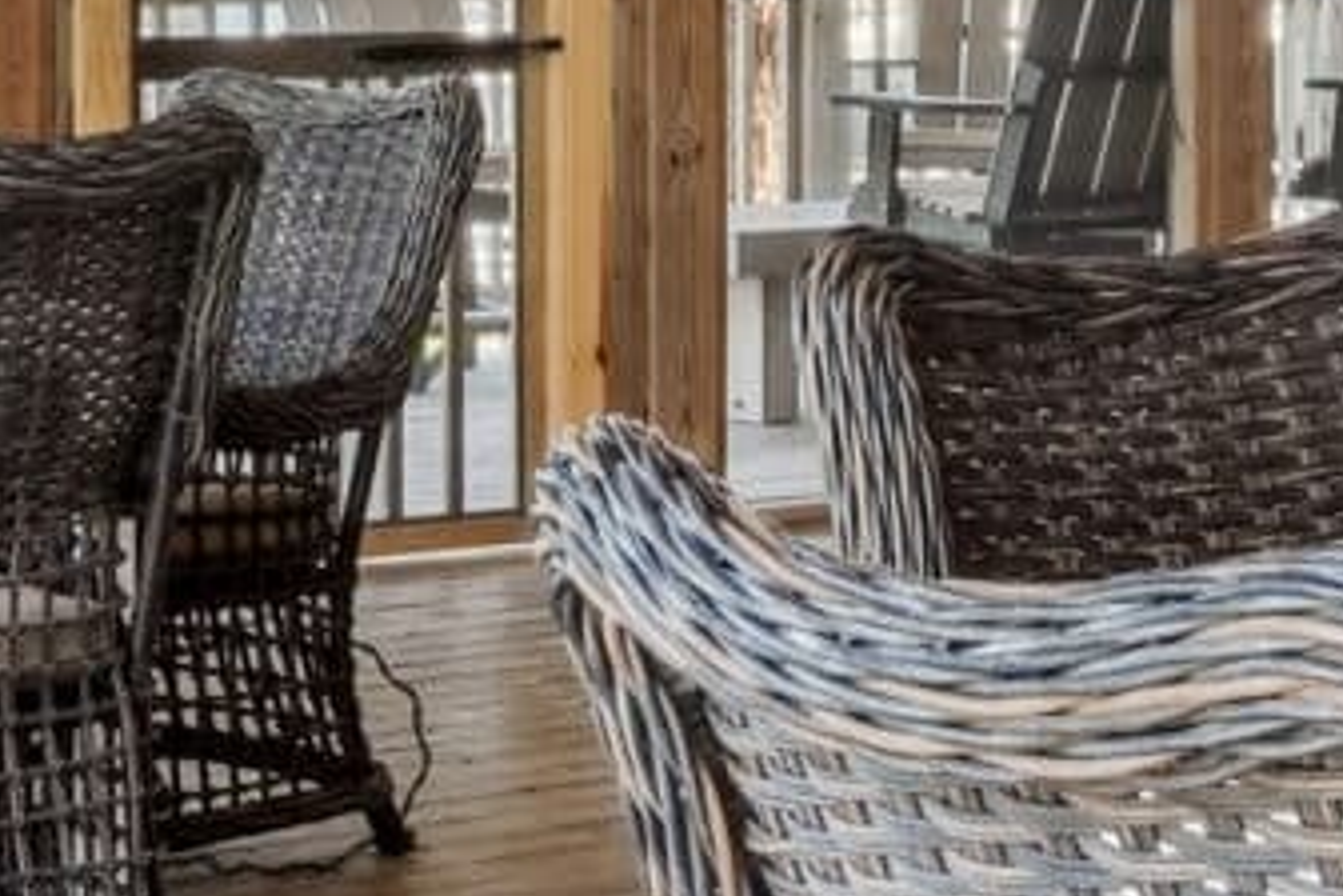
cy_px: -210
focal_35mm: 122
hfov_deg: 16.4
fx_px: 4551
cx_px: 1367
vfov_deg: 11.0
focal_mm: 16
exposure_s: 1/25
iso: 400
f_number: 11
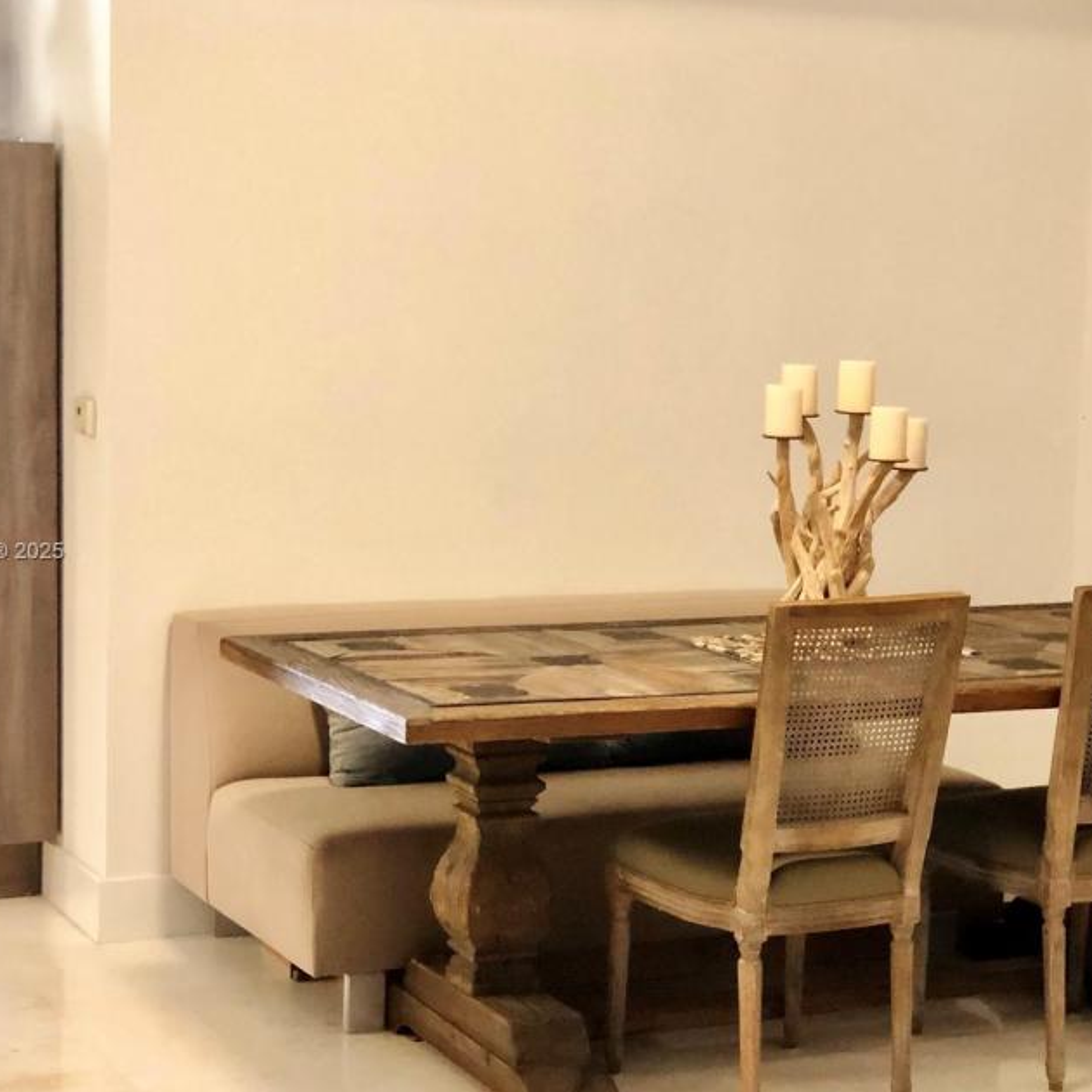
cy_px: 553
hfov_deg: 24.7
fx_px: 2498
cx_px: 563
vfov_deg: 24.7
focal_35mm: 70
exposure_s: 1/30
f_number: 2.4
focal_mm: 6
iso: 125
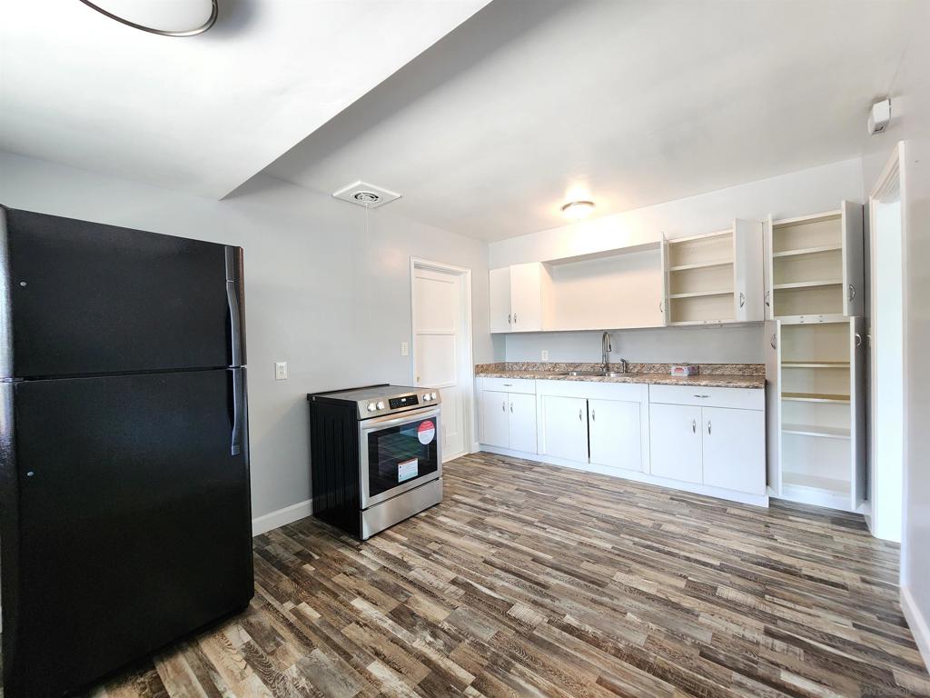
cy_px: 349
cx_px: 465
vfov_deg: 89.9
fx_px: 349
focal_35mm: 13
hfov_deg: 106.2
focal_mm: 2.2
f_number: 2.2
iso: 250
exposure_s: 1/60
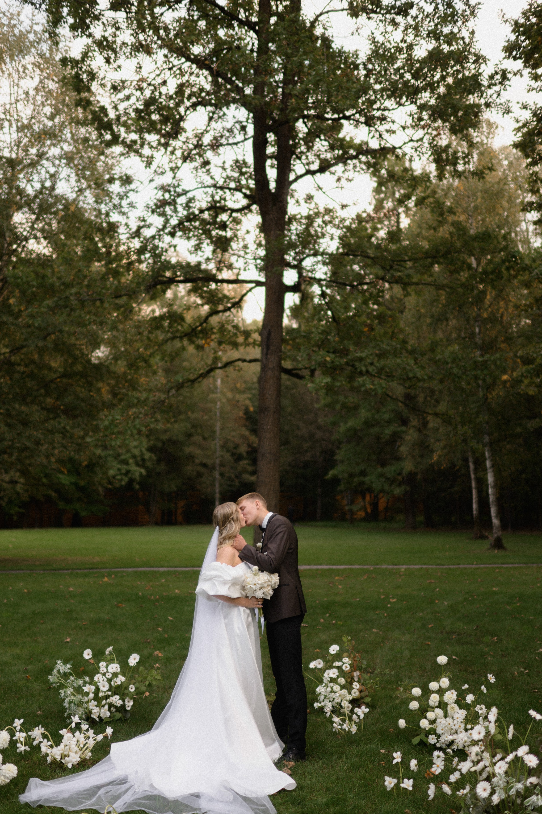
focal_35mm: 39
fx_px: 882
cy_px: 442
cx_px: 254
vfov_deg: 49.5
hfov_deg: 34.1
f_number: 1.4
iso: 160
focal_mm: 35
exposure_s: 1/640
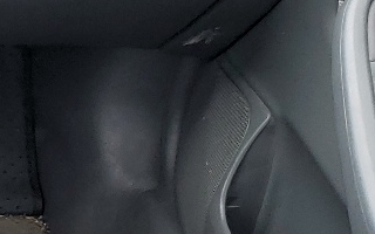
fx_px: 1410
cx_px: -443
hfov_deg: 12.7
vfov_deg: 9.4
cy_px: 294
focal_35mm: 138
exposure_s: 1/213
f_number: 1.5
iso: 50
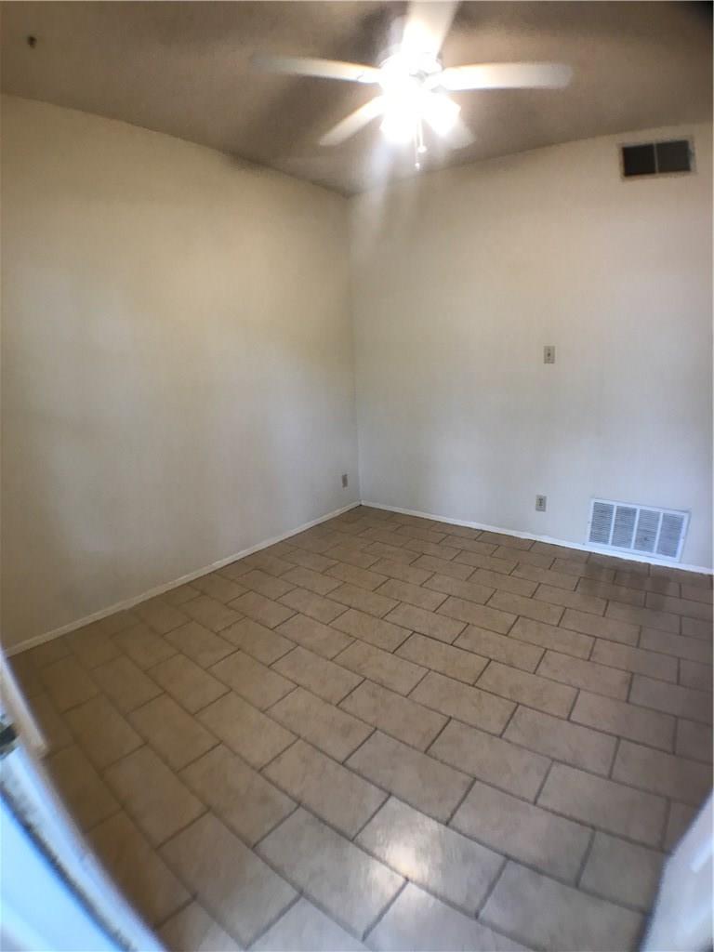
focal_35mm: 28
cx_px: 357
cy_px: 476
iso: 40
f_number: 1.8
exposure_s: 1/30
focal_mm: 3.99
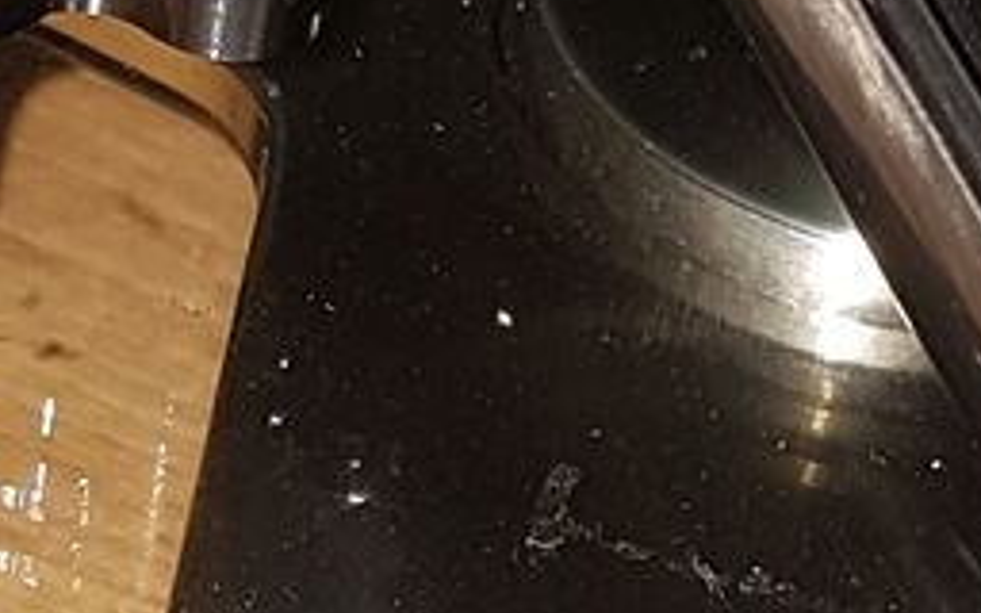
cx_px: 1253
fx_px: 4598
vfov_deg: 7.5
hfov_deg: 11.9
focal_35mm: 172
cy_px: -306
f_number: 1.7
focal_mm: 4.2
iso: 40
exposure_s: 1/60
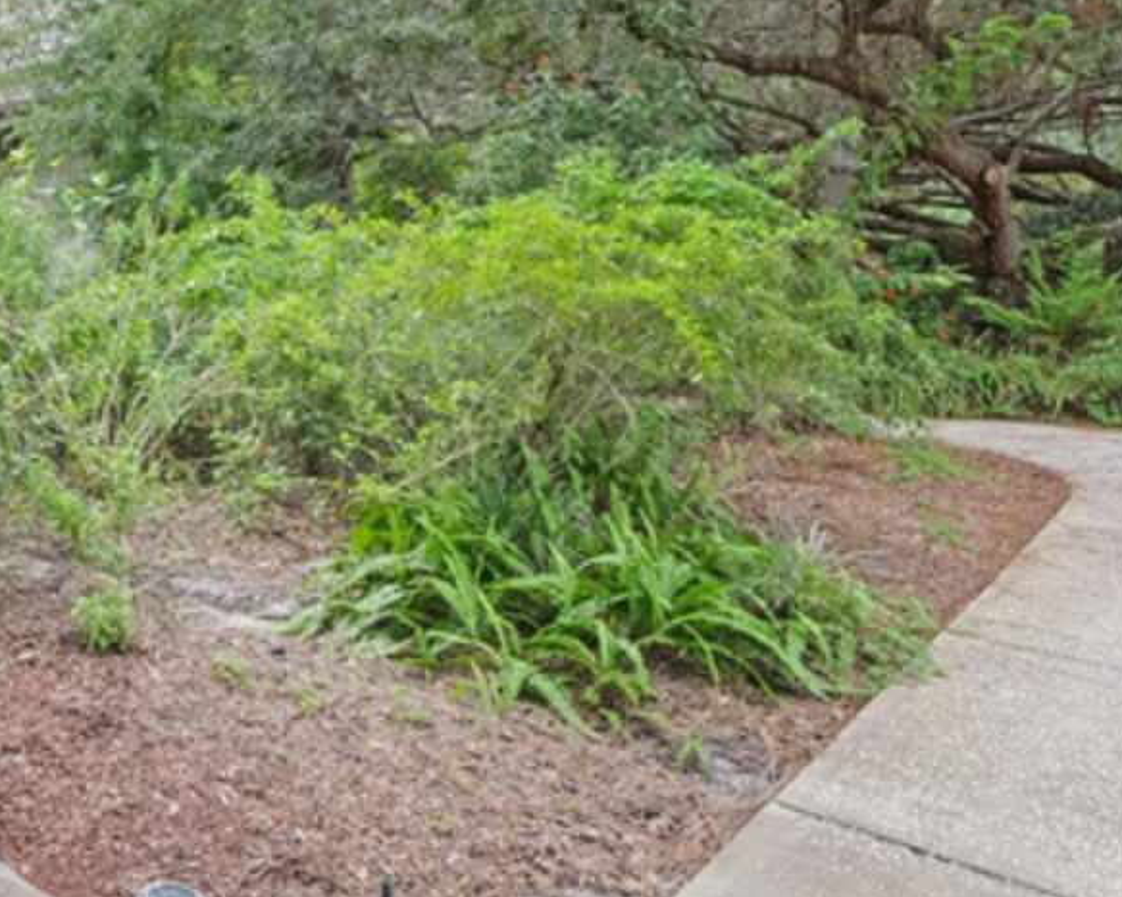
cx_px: 210
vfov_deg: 43.4
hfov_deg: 50.6
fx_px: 1095
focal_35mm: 33
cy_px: 248
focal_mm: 16
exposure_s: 1/20
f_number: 8
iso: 1000
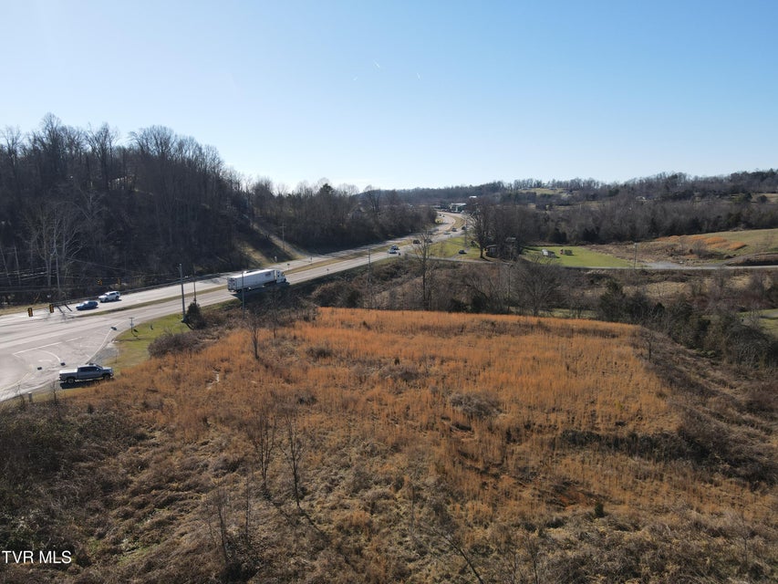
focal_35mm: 24
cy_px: 292
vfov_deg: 56.8
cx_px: 389
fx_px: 539
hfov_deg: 71.6
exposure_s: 1/640
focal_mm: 4.5
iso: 100
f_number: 2.8
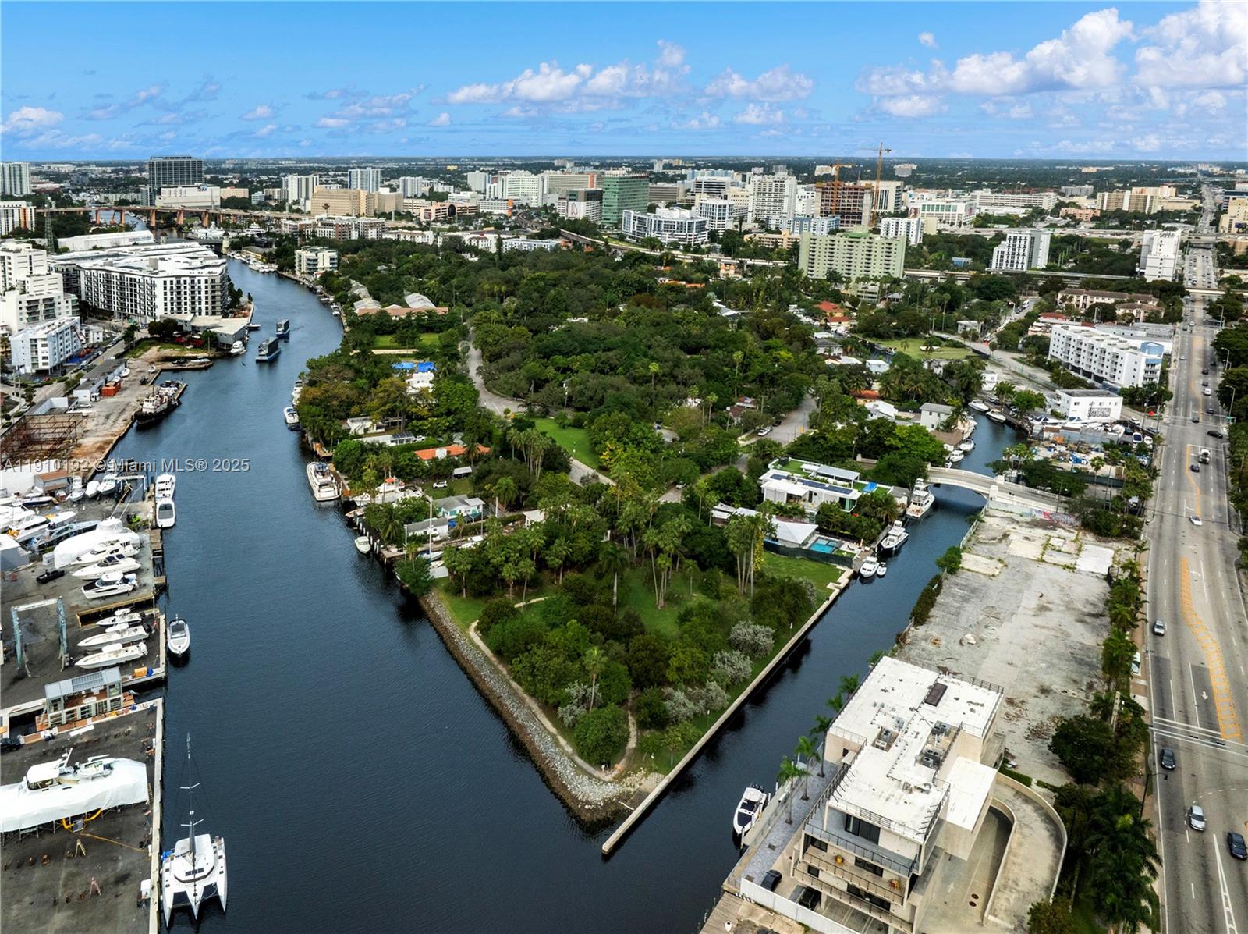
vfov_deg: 56.7
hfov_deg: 71.6
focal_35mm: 24
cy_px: 467
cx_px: 624
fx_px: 864
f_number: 11
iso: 400
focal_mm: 12.29
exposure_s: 1/240
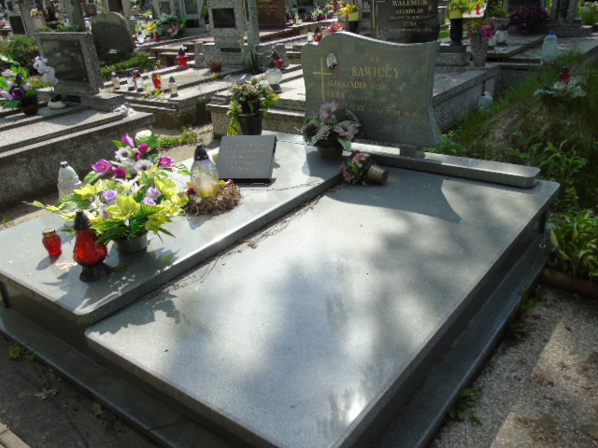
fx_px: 501
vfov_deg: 48.2
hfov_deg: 61.7
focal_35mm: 29
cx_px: 299
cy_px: 224
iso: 80
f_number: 3.6
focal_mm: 5.2
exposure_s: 1/500
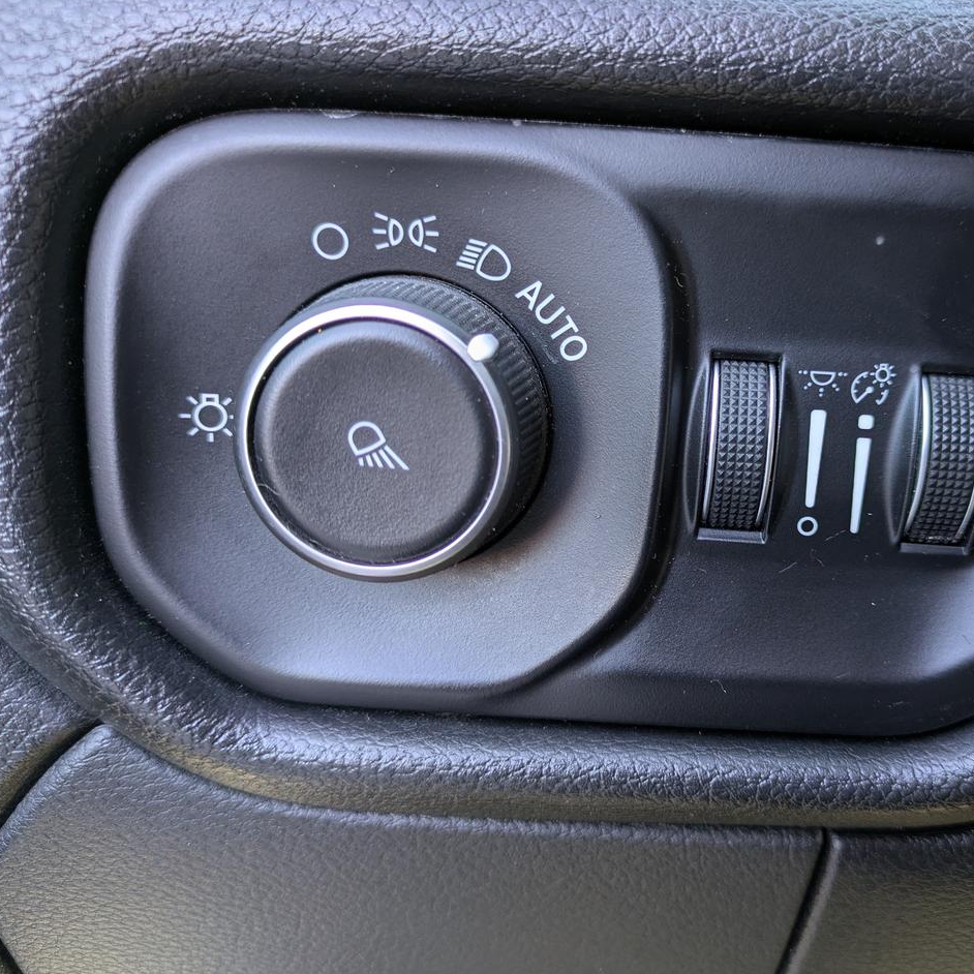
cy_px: 487
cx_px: 641
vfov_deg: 54.0
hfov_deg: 53.1
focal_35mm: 30
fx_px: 955
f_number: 1.89
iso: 118
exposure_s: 1/50
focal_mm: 5.43
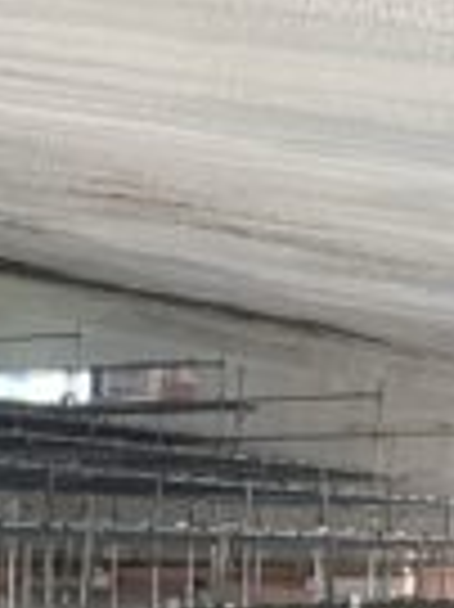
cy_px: 856
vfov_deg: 15.1
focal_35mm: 123
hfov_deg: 10.5
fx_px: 2154
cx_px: -616
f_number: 1.8
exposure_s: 1/68
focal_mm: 4.25
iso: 125
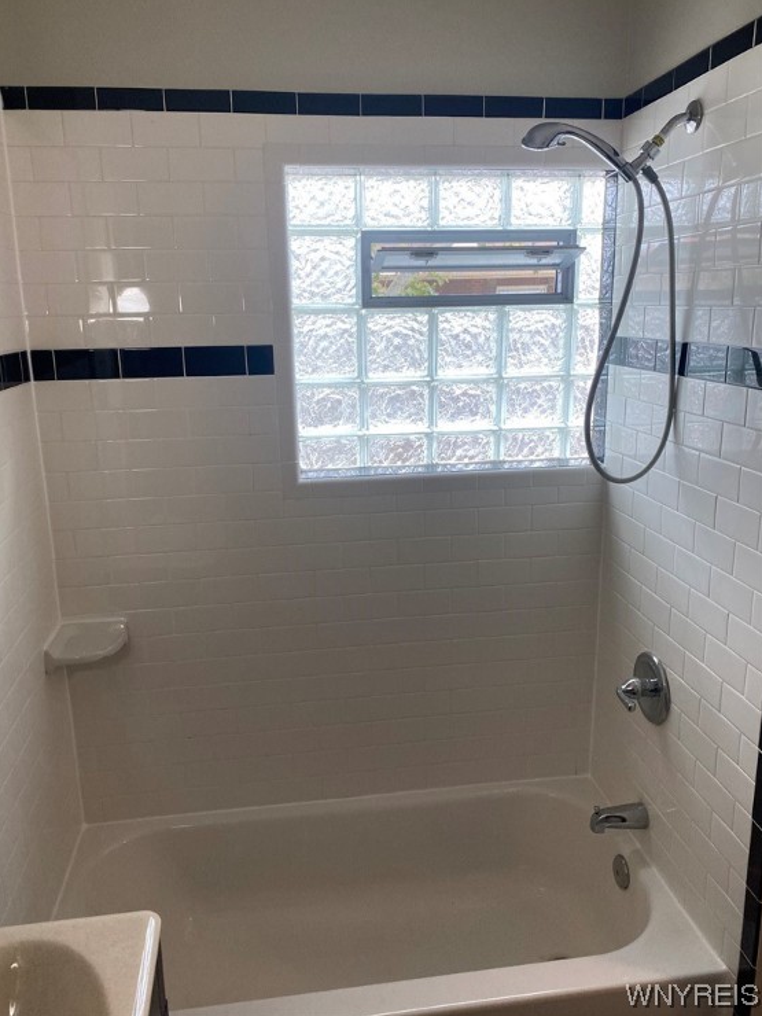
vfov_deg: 65.3
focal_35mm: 27
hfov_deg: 51.3
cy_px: 492
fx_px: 792
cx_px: 371
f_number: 1.8
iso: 50
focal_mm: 4.25
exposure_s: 1/120
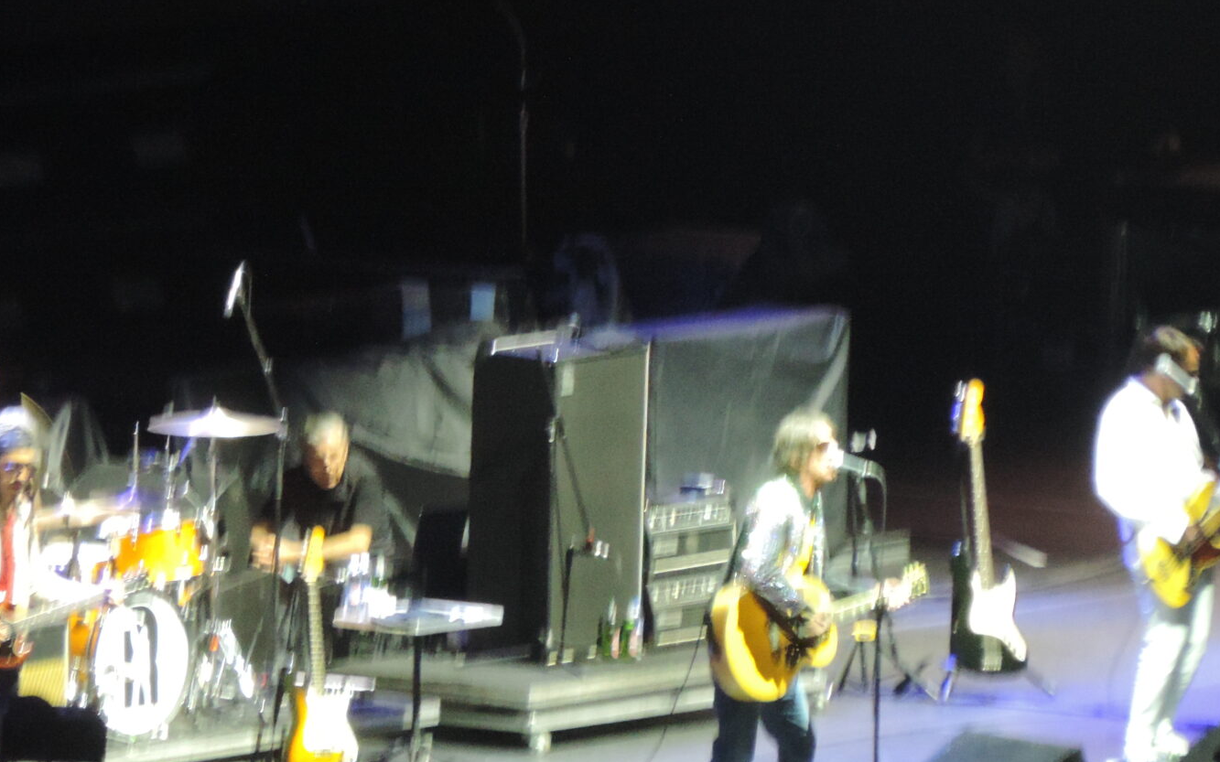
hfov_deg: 2.4
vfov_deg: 1.5
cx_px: 479
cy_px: 504
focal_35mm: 865
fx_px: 28759
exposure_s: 1/13
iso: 800
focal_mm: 77.5
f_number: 4.9
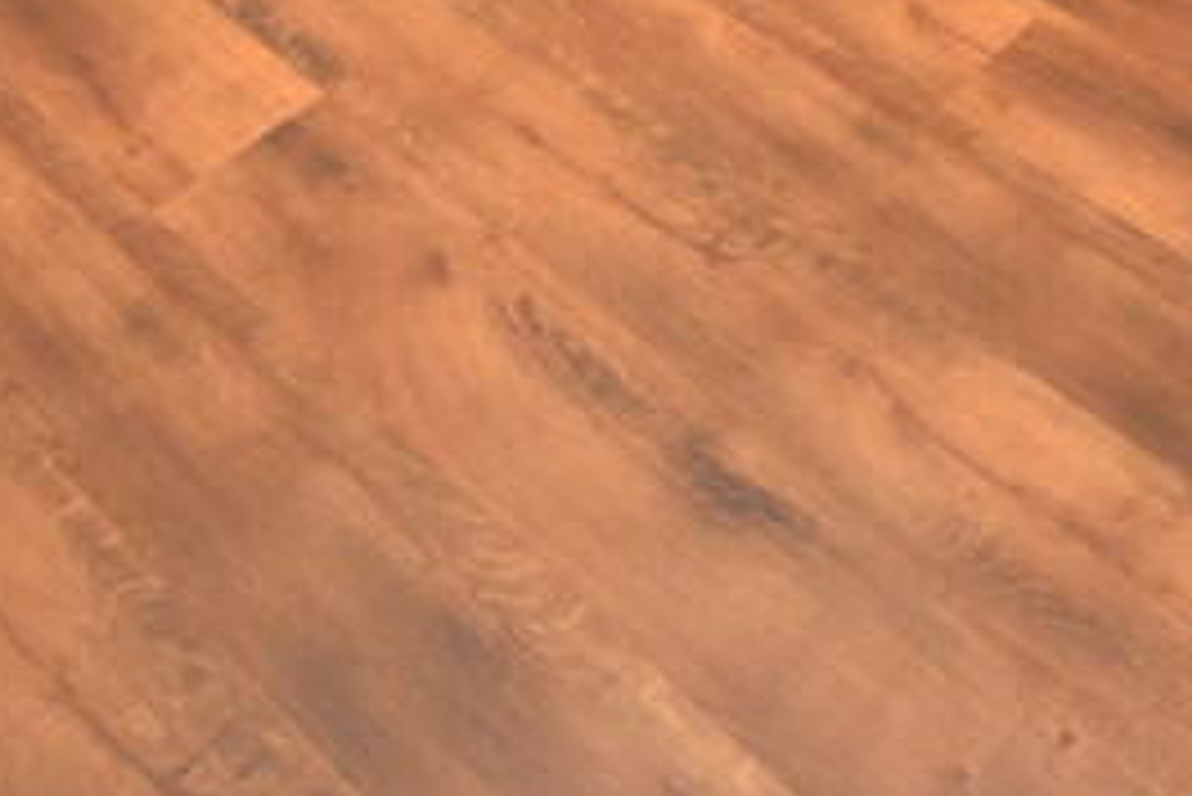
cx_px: 909
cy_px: -677
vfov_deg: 18.1
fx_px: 1921
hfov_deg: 33.7
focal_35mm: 58
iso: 900
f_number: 4
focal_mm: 10
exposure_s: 1/60
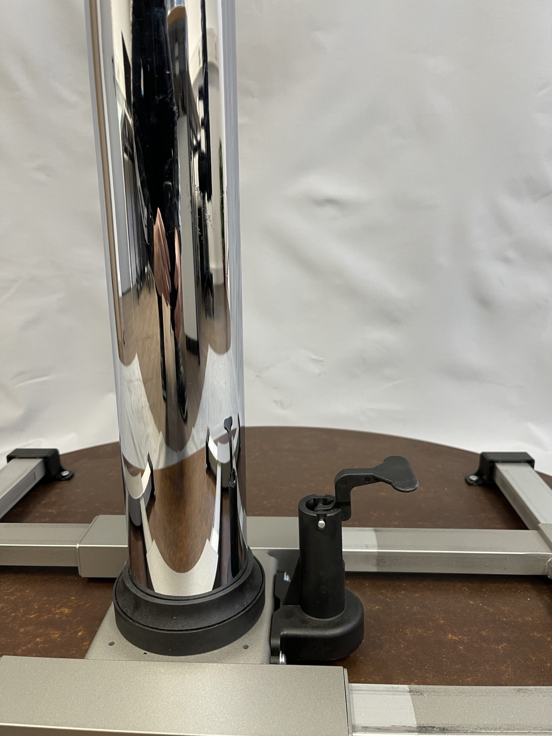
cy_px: 368
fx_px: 553
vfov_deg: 67.3
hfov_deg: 53.1
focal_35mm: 26
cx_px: 276
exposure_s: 1/50
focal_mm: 5.1
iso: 100
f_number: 1.6
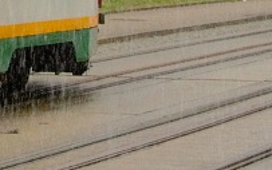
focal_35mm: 271
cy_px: -244
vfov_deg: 4.7
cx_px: -358
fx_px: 2009
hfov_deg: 7.3
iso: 400
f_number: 7.1
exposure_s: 1/125
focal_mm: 30
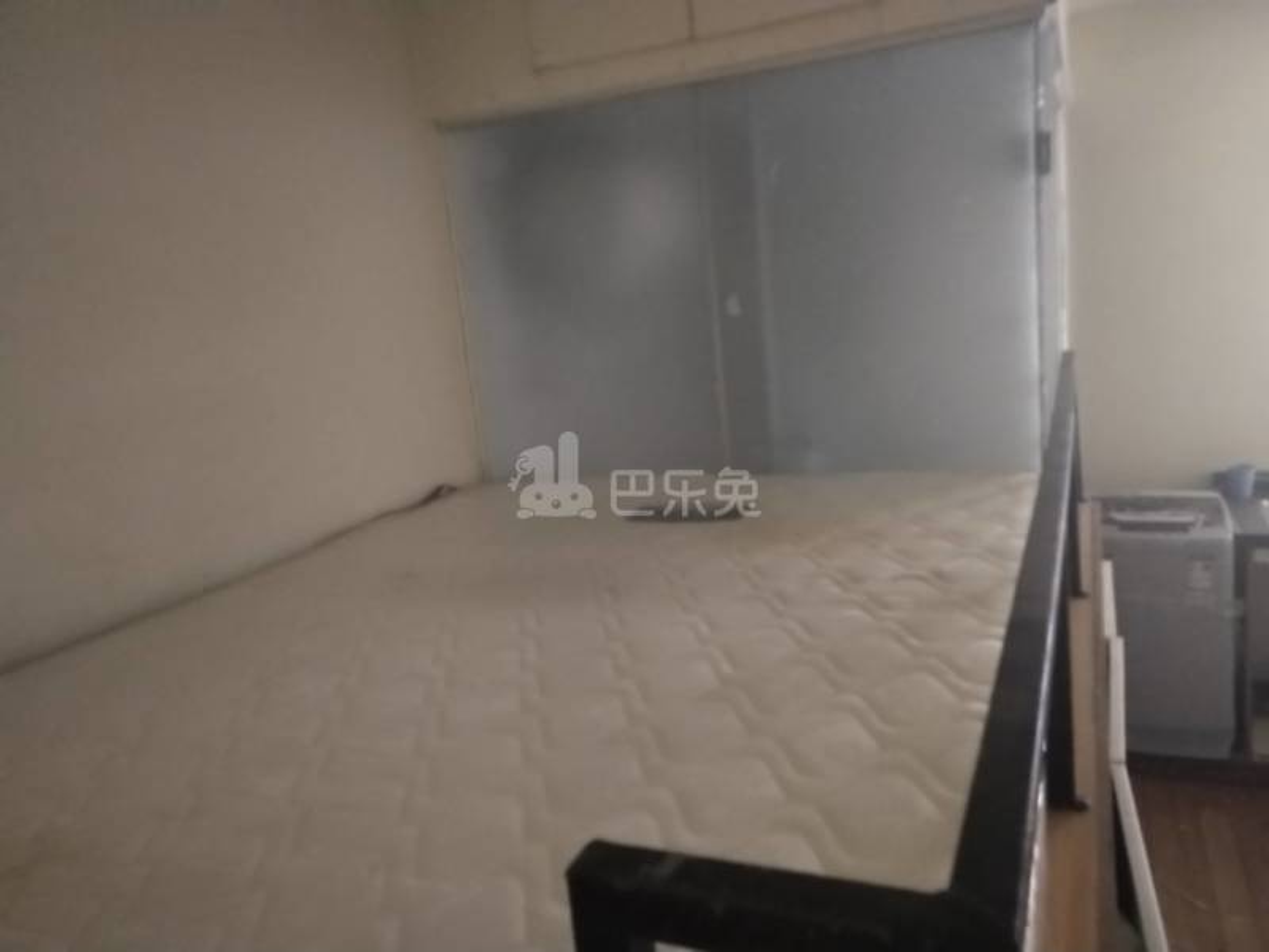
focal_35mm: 30
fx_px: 1100
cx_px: 634
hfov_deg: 60.0
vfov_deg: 46.8
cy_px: 476
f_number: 1.8
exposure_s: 1/16.7
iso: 1667
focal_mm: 3.95
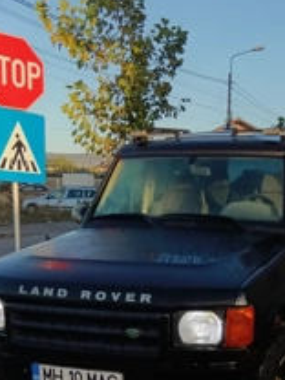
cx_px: 238
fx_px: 571
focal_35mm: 52
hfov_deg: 27.3
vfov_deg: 35.5
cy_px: 311
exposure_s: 1/122
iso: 100
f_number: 1.9
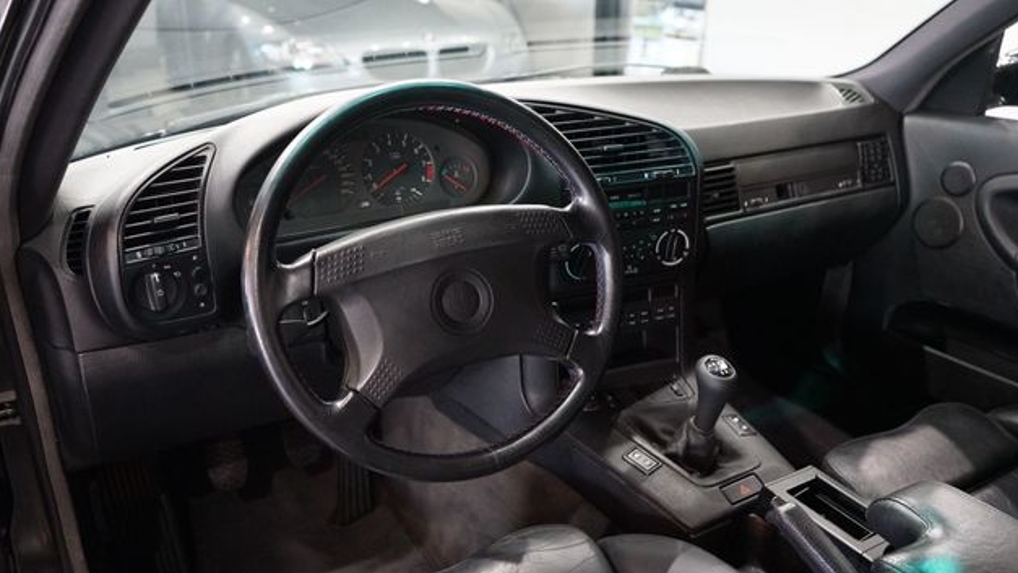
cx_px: 505
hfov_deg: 62.6
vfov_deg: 37.8
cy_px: 294
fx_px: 837
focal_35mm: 31
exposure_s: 1/60
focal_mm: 29
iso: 10000
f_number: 3.5
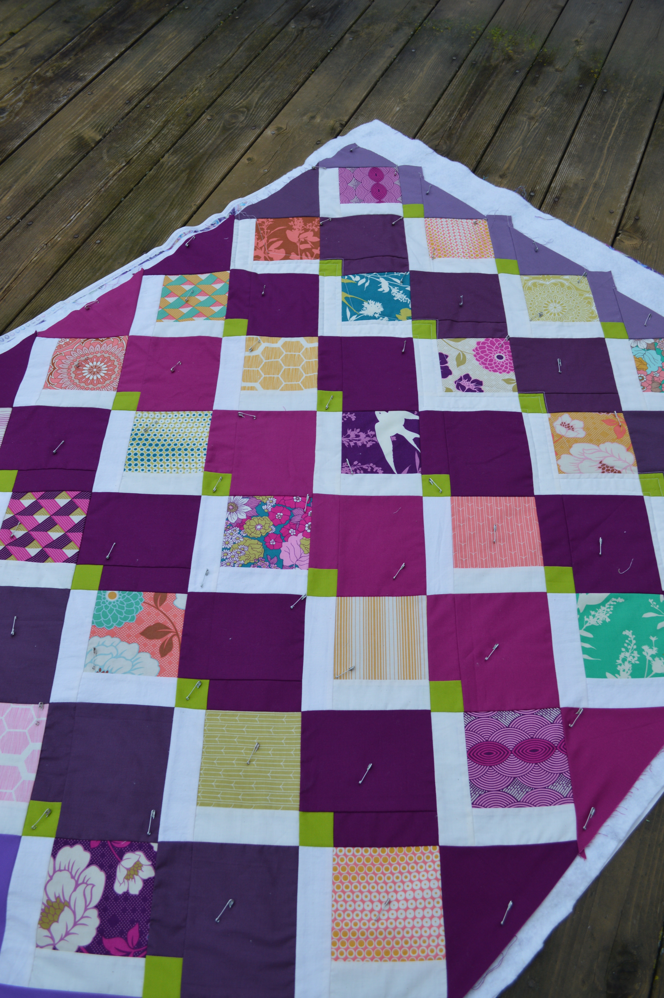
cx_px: 332
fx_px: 831
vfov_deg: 62.0
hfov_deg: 43.5
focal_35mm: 30
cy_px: 499
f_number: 5.6
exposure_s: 1/125
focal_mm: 20
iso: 180
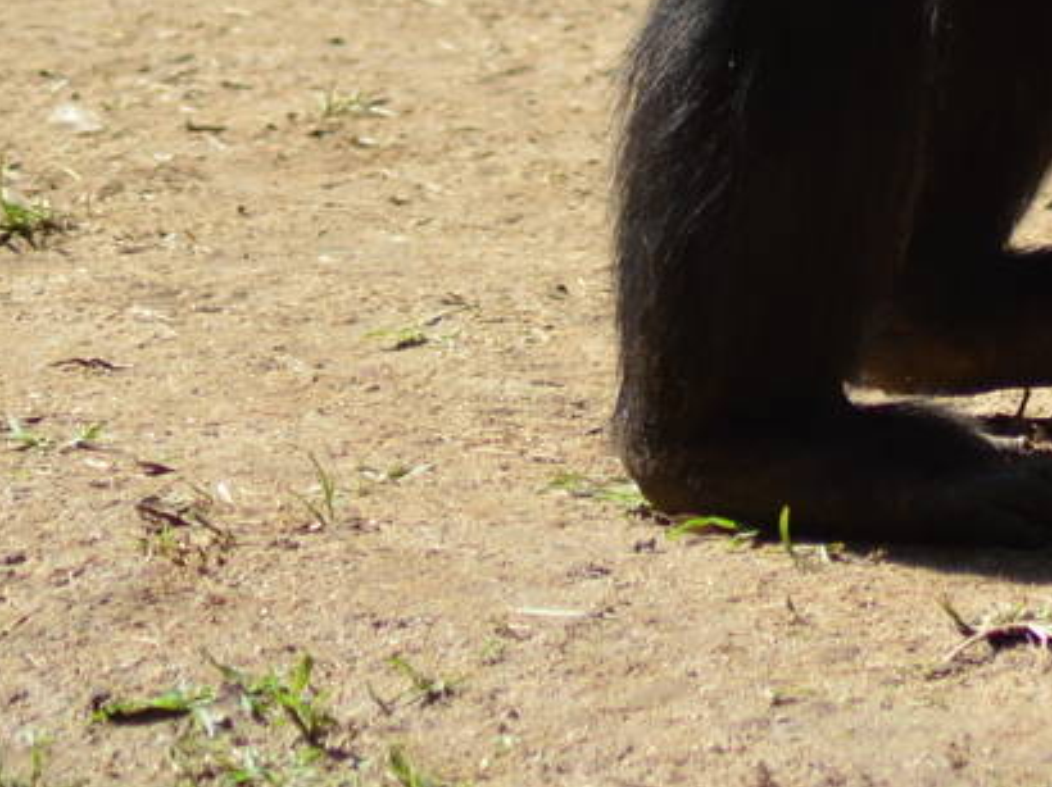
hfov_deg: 2.1
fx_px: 29006
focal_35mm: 955
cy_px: -459
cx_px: 1550
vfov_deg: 1.6
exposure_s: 1/1250
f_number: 5
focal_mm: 170
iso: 400
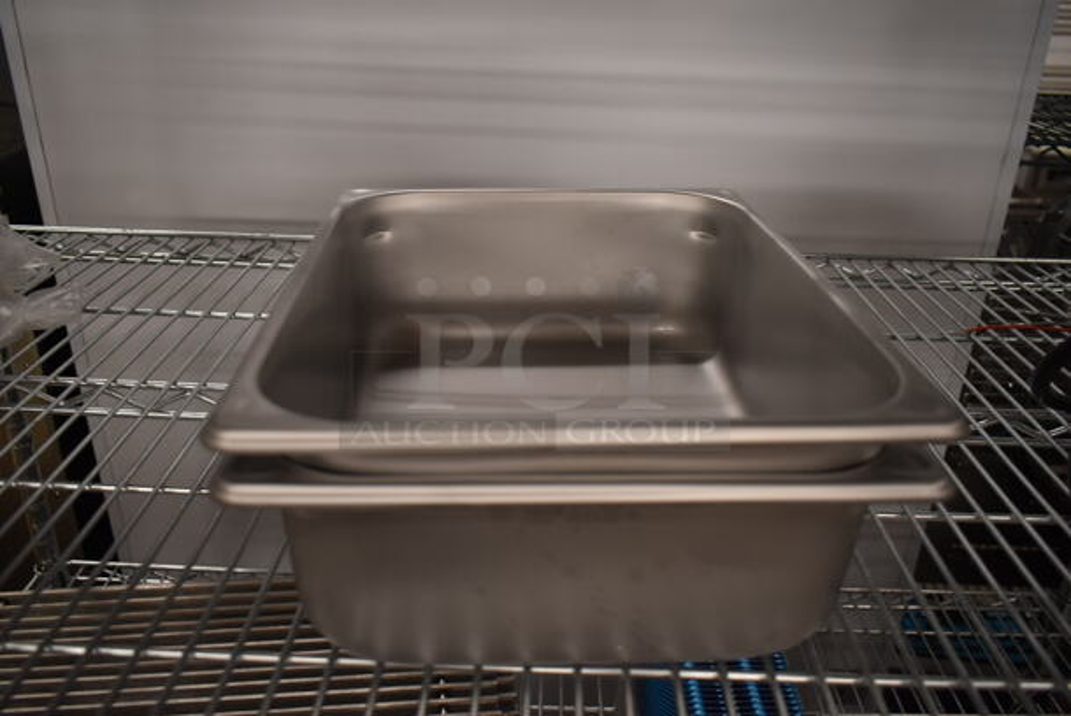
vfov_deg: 43.7
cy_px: 358
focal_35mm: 30
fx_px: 893
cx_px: 536
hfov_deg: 61.9
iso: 800
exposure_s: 1/125
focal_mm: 20
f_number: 3.5
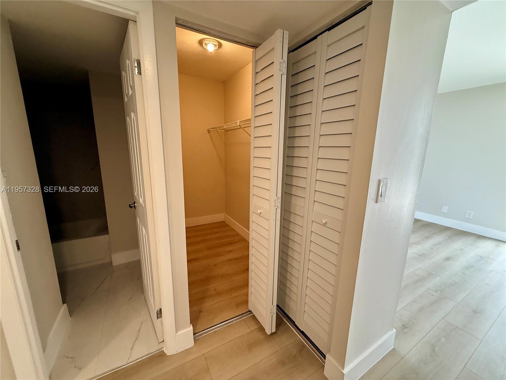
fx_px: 205
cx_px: 253
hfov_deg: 102.1
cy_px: 190
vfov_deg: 85.7
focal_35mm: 14
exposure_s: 1/120
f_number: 2.2
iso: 160
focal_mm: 2.22
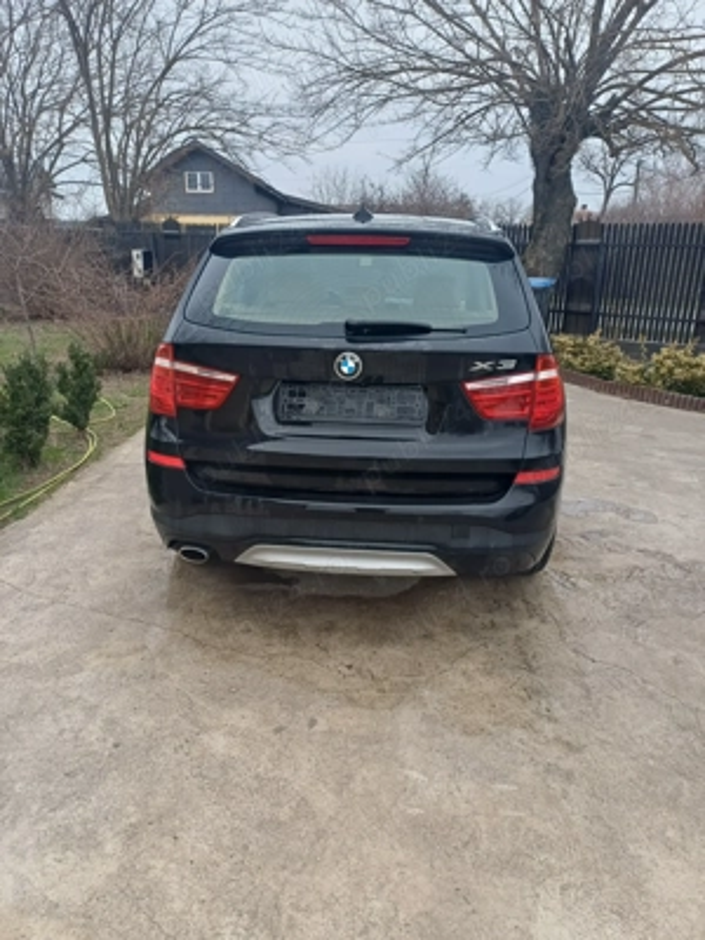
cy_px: 470
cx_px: 352
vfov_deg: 69.4
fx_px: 679
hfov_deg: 54.9
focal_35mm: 25
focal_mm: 4.65
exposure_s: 1/100
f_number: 1.8
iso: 50
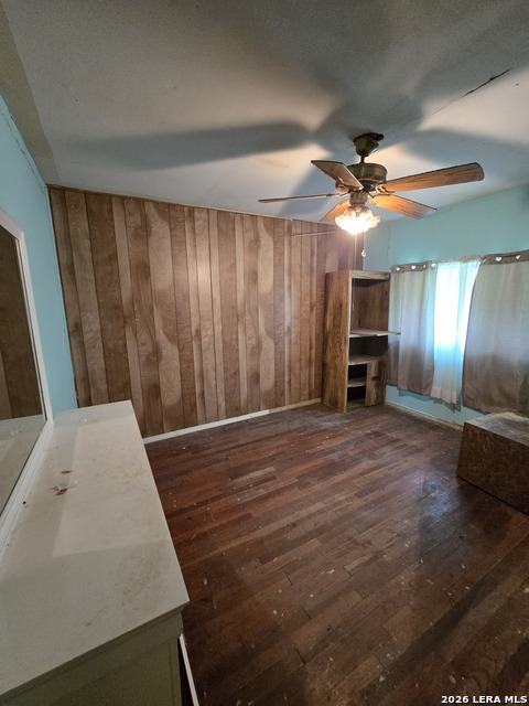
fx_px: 265
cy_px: 353
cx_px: 264
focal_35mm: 13
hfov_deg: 89.9
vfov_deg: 106.2
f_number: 2.2
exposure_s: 1/60
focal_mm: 2.2
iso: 1000
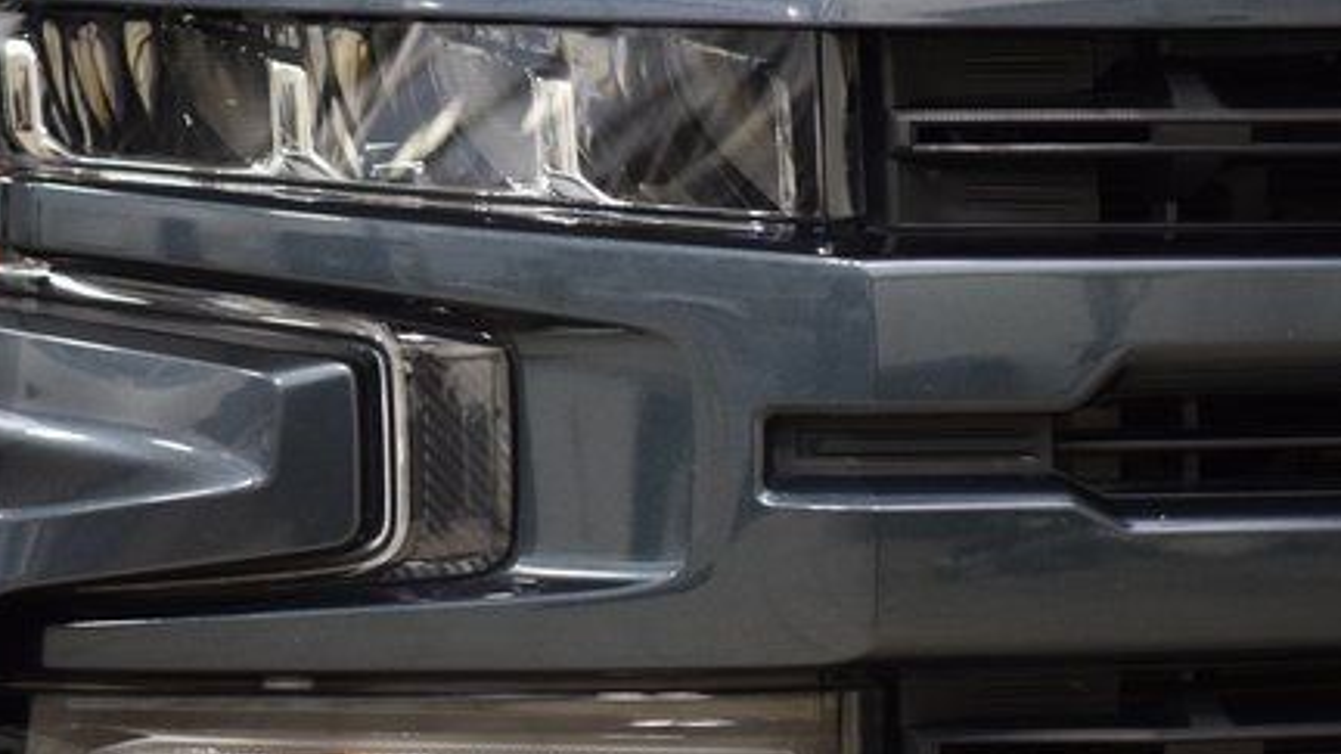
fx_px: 5796
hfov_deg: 13.2
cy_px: 461
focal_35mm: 163
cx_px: 518
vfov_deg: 7.4
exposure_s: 1/100
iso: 1600
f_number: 2.8
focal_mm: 70
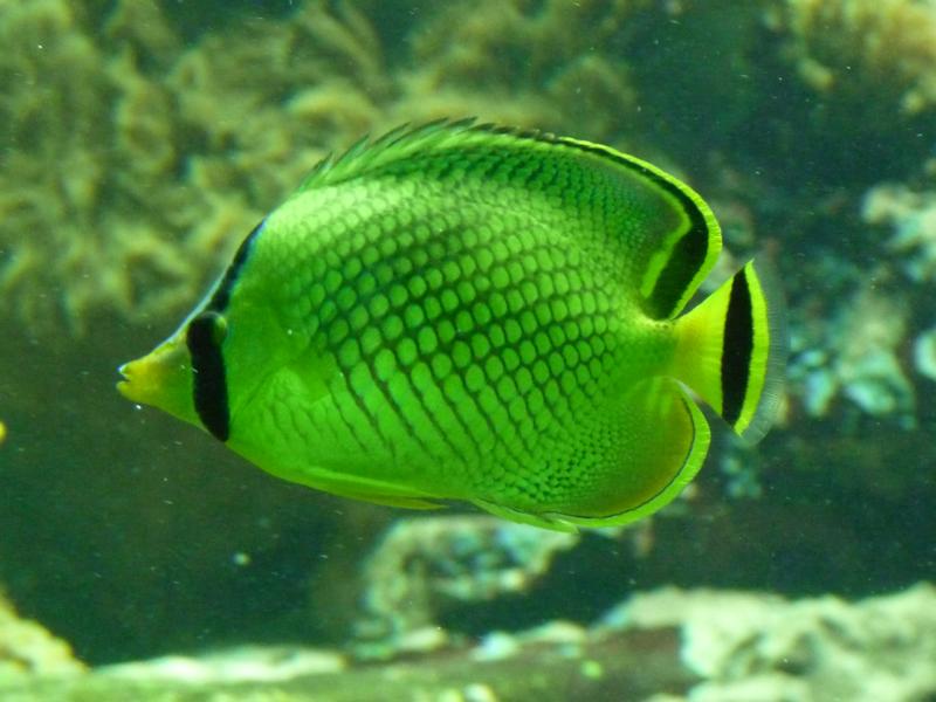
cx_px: 468
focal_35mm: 230
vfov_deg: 6.5
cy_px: 351
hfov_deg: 8.6
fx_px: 6219
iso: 800
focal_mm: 29
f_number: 3.7
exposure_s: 1/125
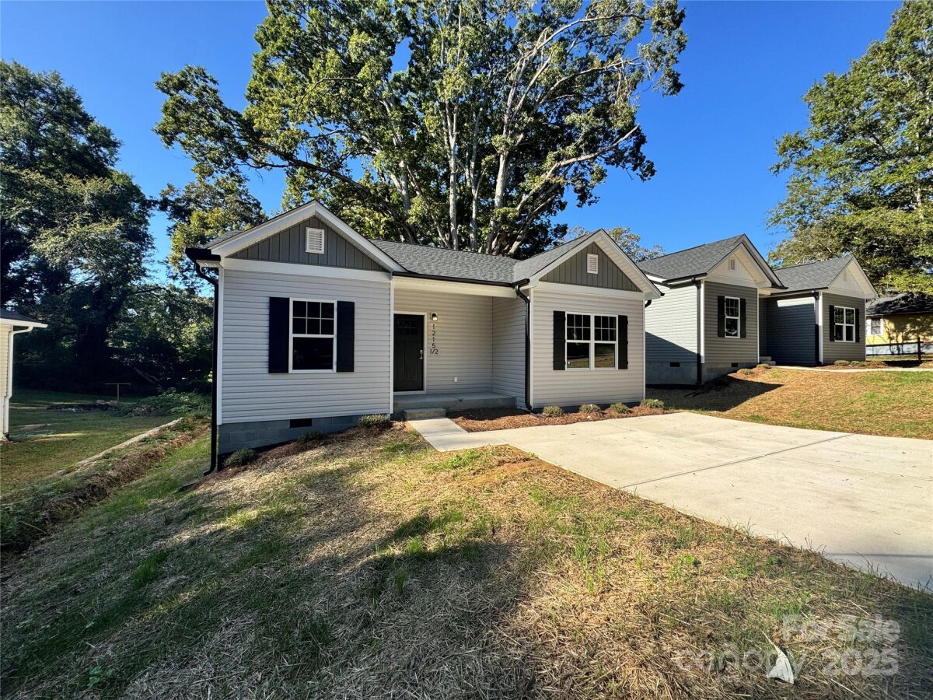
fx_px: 377
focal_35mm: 14
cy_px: 350
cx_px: 466
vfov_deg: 85.7
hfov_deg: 102.1
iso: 50
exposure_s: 1/787
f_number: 2.2
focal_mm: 2.22
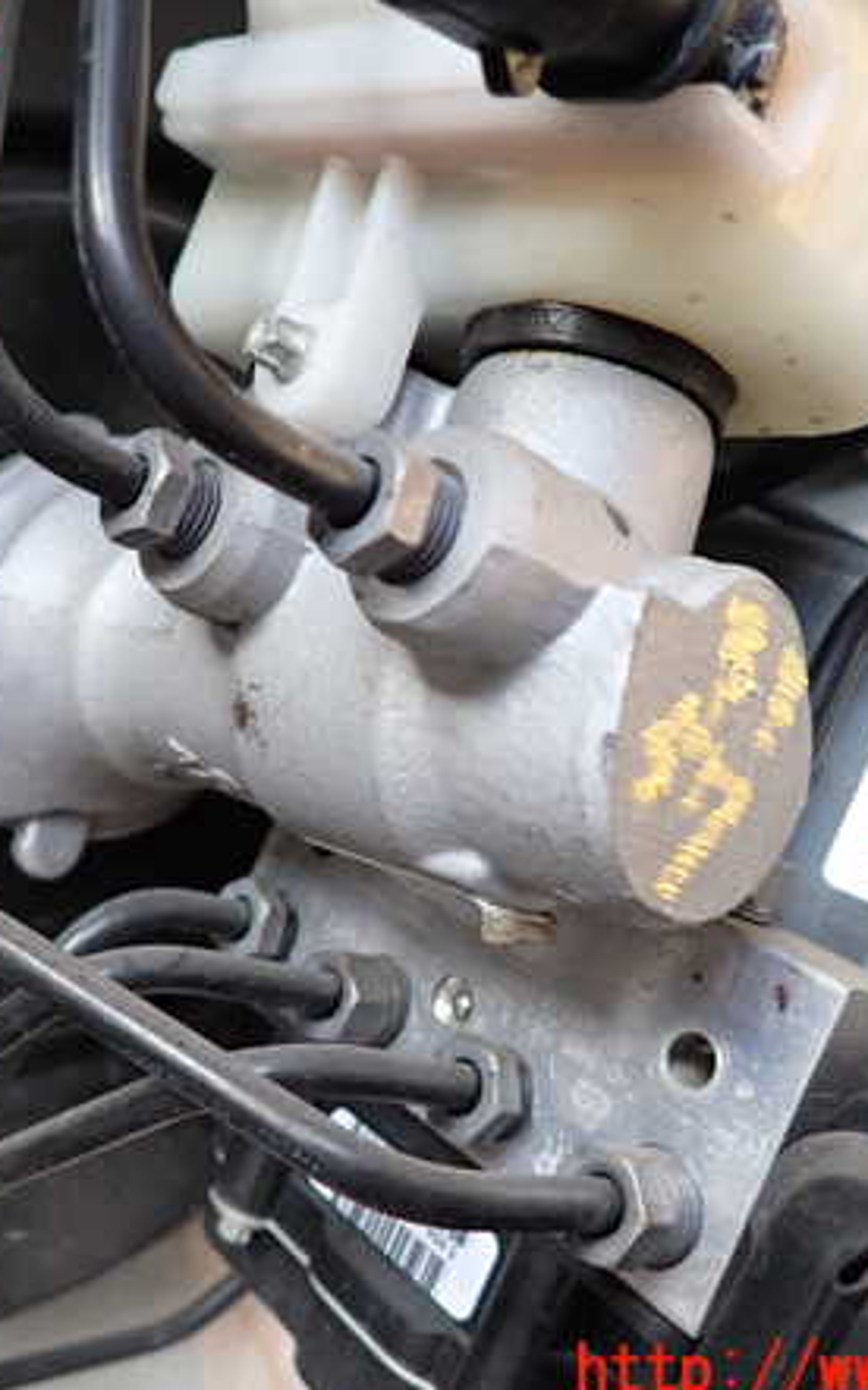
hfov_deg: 35.2
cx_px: 343
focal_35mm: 36
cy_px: 704
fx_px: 1363
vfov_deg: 54.0
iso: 320
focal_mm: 4.5
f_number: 2
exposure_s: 1/30
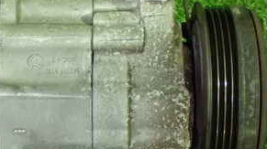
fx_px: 700
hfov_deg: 21.5
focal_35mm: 99
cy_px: 64
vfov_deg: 12.2
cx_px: 88
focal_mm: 7.84
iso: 1600
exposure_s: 1/40
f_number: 2.9
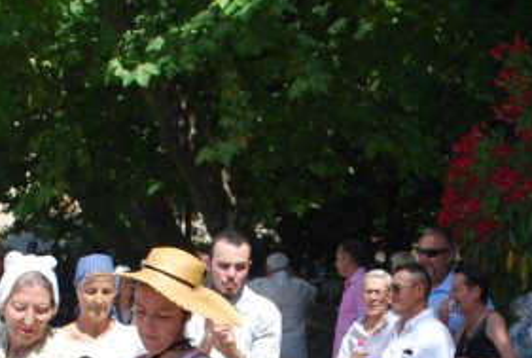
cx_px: 234
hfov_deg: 19.4
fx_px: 1556
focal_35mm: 105
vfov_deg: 13.0
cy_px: 356
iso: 100
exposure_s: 1/200
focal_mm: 22
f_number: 7.1
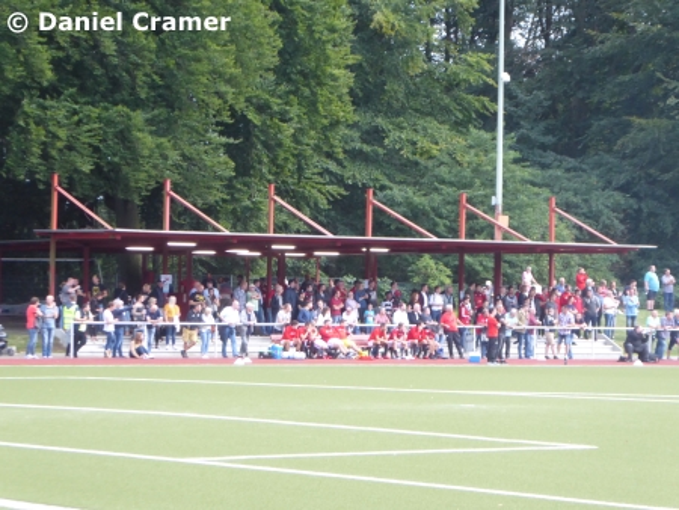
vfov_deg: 9.8
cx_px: 340
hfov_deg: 13.1
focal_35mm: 151
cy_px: 255
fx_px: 2963
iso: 400
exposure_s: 1/40
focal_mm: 27.1
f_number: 5.4
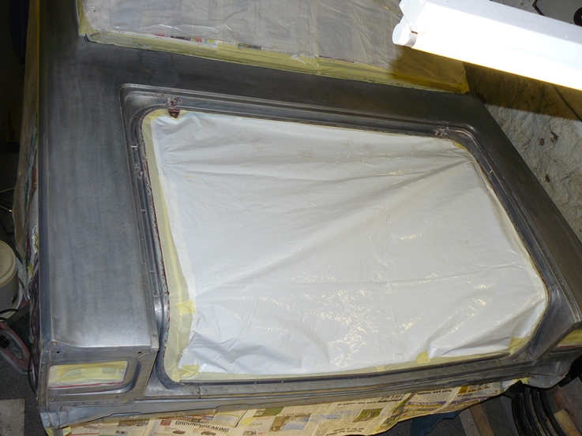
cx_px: 291
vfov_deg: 39.7
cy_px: 218
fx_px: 605
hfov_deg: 51.3
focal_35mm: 36
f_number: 2.8
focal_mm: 6
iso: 100
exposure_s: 1/30
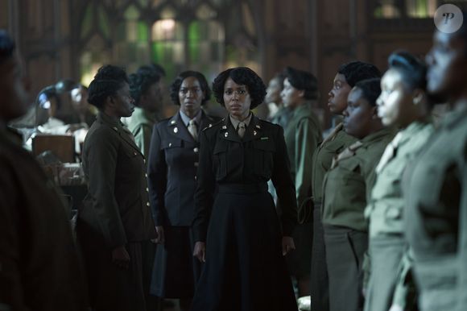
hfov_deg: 15.2
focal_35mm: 135
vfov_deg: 10.1
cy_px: 156
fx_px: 1750
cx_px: 234
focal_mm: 135
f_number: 1.8
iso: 800
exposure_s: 1/160
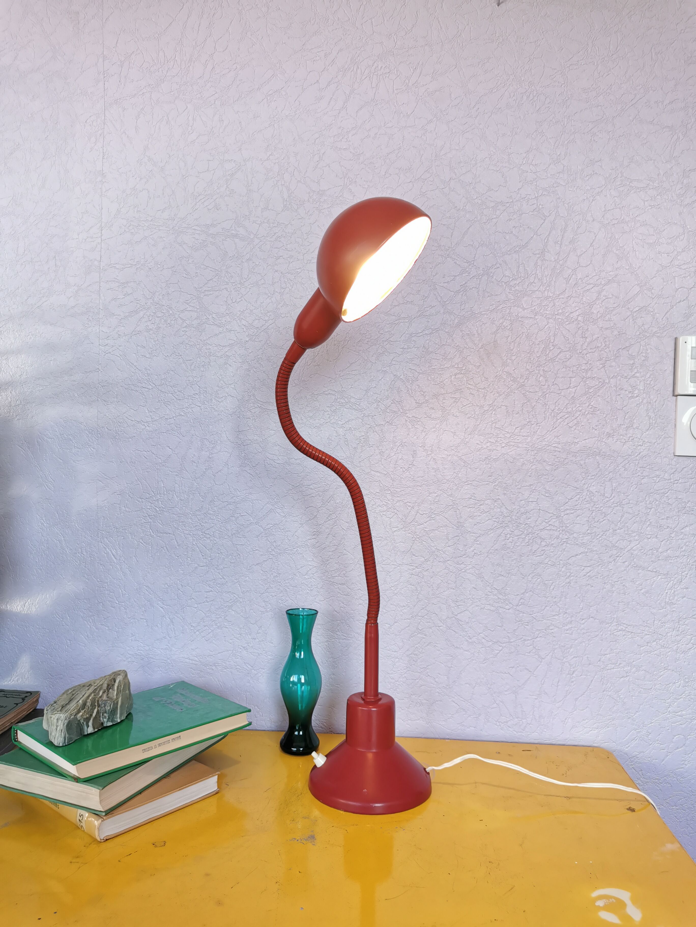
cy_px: 464
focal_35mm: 27
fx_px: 724
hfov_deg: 51.4
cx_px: 348
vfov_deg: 65.3
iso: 80
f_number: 1.8
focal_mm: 5.58
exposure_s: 1/100
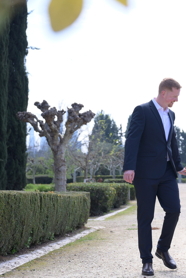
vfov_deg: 26.3
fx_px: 597
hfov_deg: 17.0
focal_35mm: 77
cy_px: 114
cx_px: 221
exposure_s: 1/800
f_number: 3.5
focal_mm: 38
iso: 125
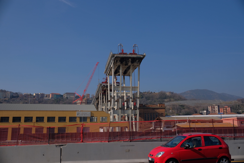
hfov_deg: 54.4
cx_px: 122
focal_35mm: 35
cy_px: 82
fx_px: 237
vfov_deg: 37.9
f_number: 4.5
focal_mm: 23
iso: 200
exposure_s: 1/2500
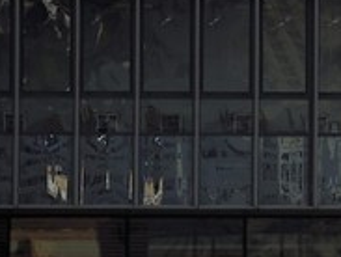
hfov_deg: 1.3
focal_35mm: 1467
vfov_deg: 1.0
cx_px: 1435
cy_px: 56
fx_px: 14480
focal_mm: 175
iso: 200
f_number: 7.1
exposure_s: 1/640
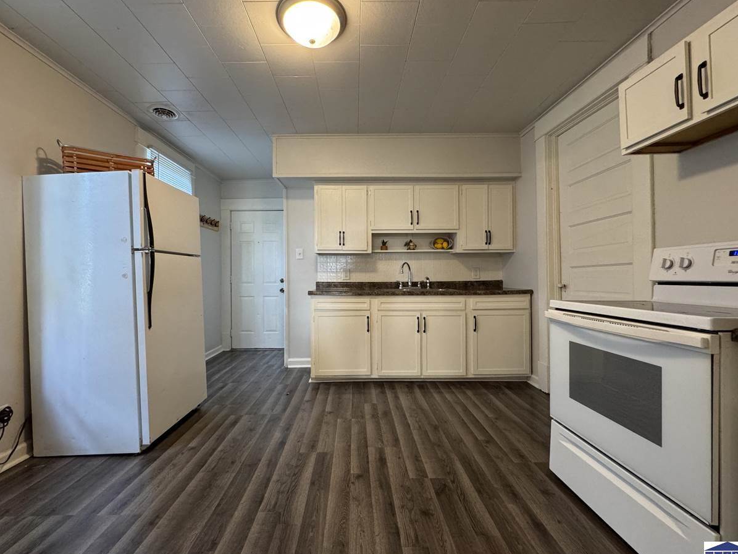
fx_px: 320
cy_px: 275
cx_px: 355
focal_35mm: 15
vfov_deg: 81.7
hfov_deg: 98.1
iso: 400
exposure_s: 1/60
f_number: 2.2
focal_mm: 2.22
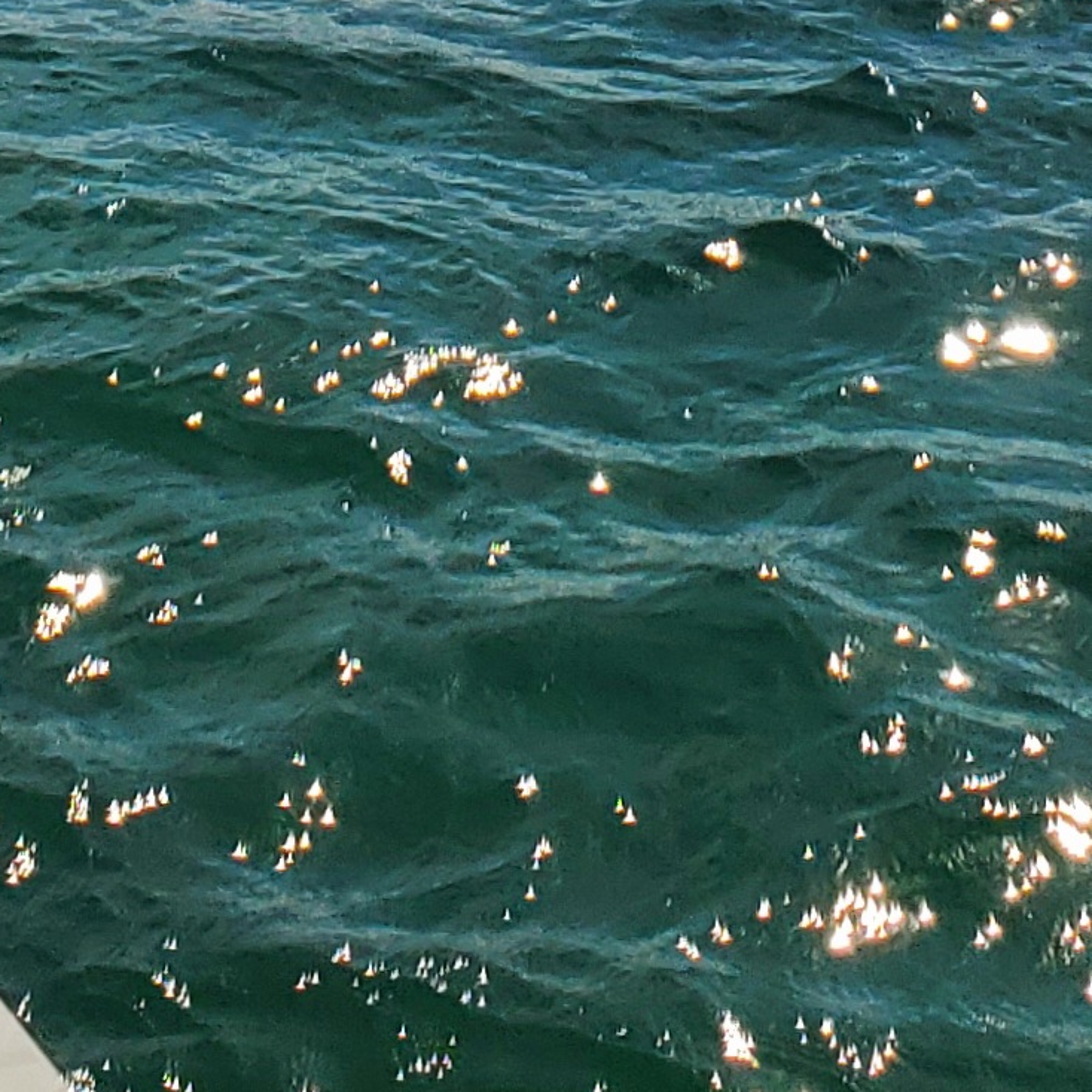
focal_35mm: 122
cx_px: 161
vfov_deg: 12.2
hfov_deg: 14.2
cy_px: -1280
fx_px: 4354
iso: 50
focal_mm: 4.3
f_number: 2.4
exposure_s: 1/10000
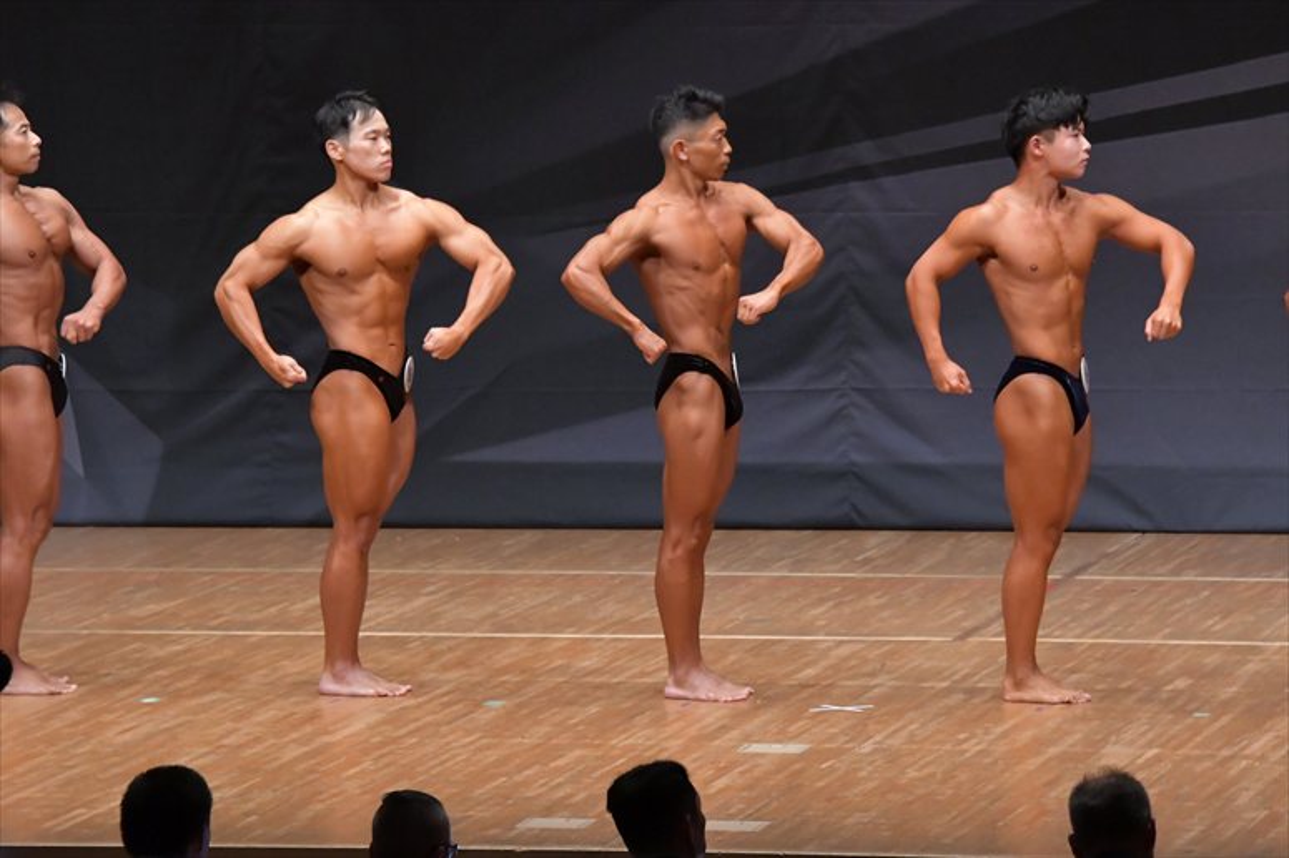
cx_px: 644
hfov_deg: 9.2
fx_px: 8052
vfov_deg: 6.1
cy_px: 429
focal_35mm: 225
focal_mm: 150
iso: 6400
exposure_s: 1/400
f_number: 5.6
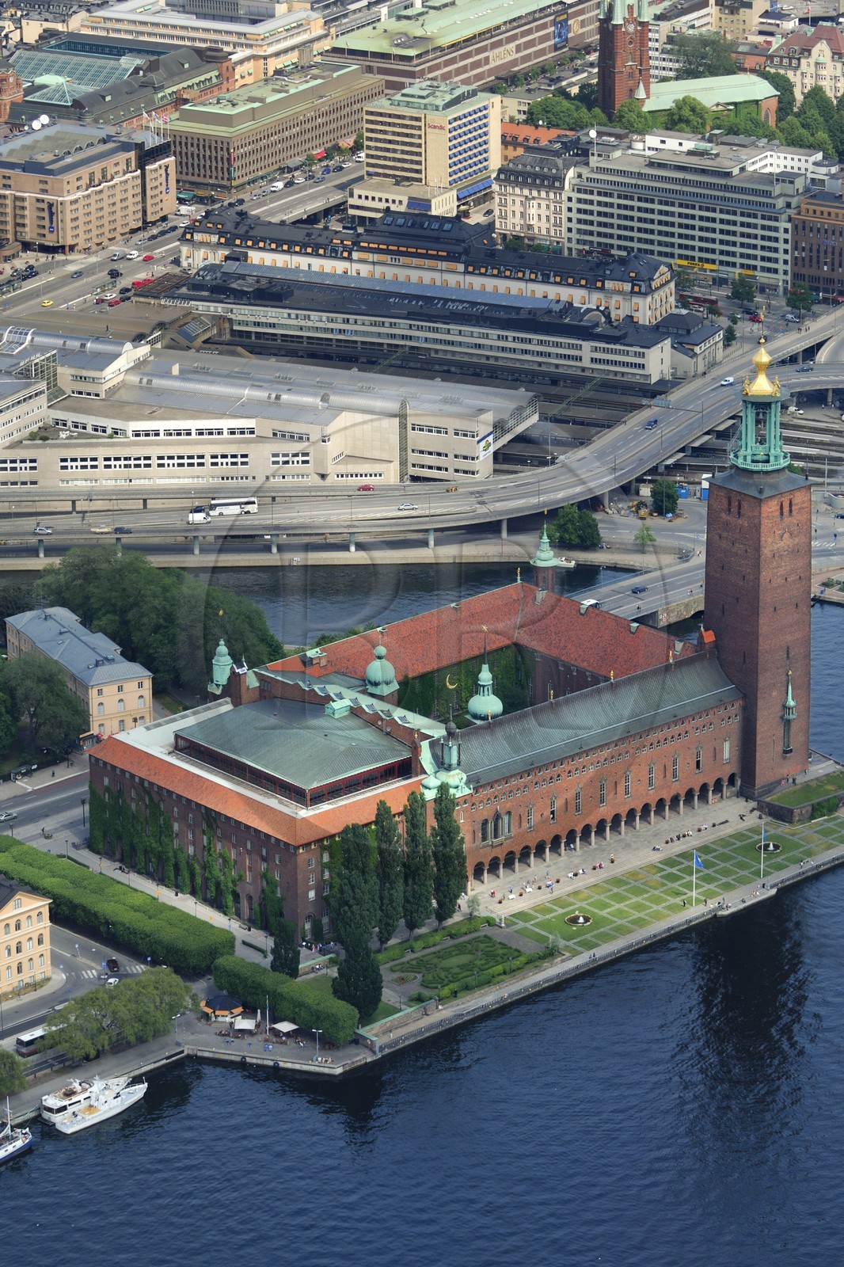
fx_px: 3958
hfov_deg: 12.2
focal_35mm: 112
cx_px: 422
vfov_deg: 18.2
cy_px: 634
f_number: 2.8
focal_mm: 75
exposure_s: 1/1600
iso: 100
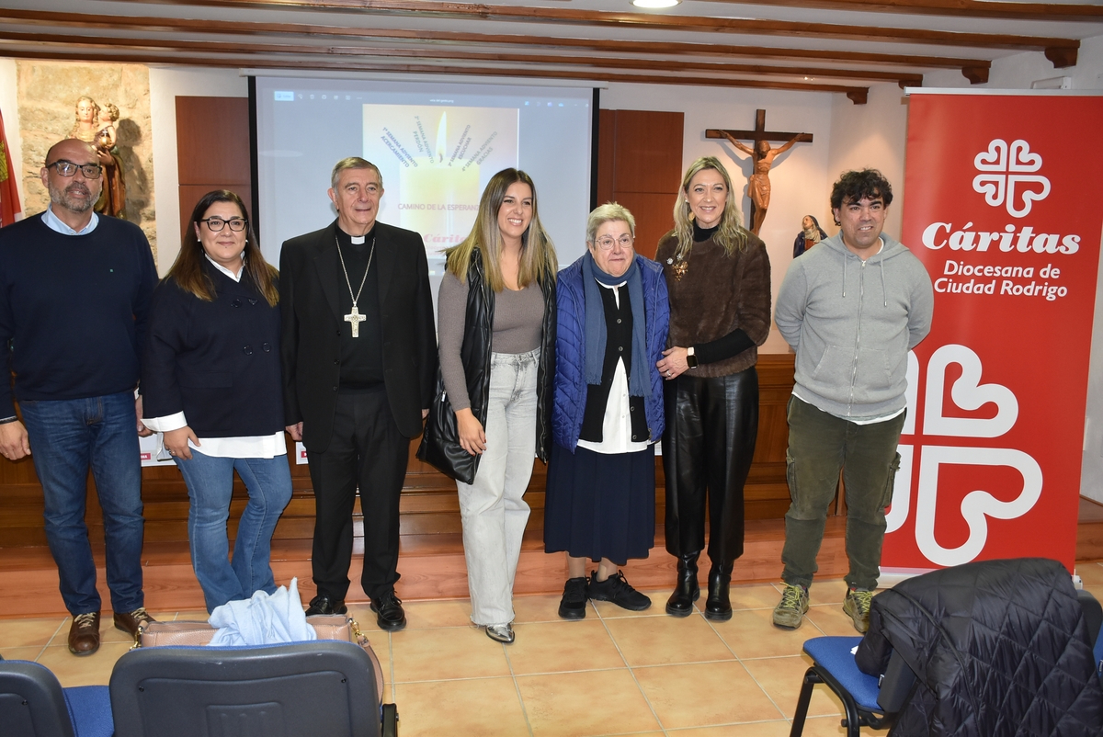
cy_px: 368
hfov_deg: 61.9
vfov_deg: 43.7
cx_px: 552
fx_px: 920
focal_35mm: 30
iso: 800
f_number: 3.8
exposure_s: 1/60
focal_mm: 20
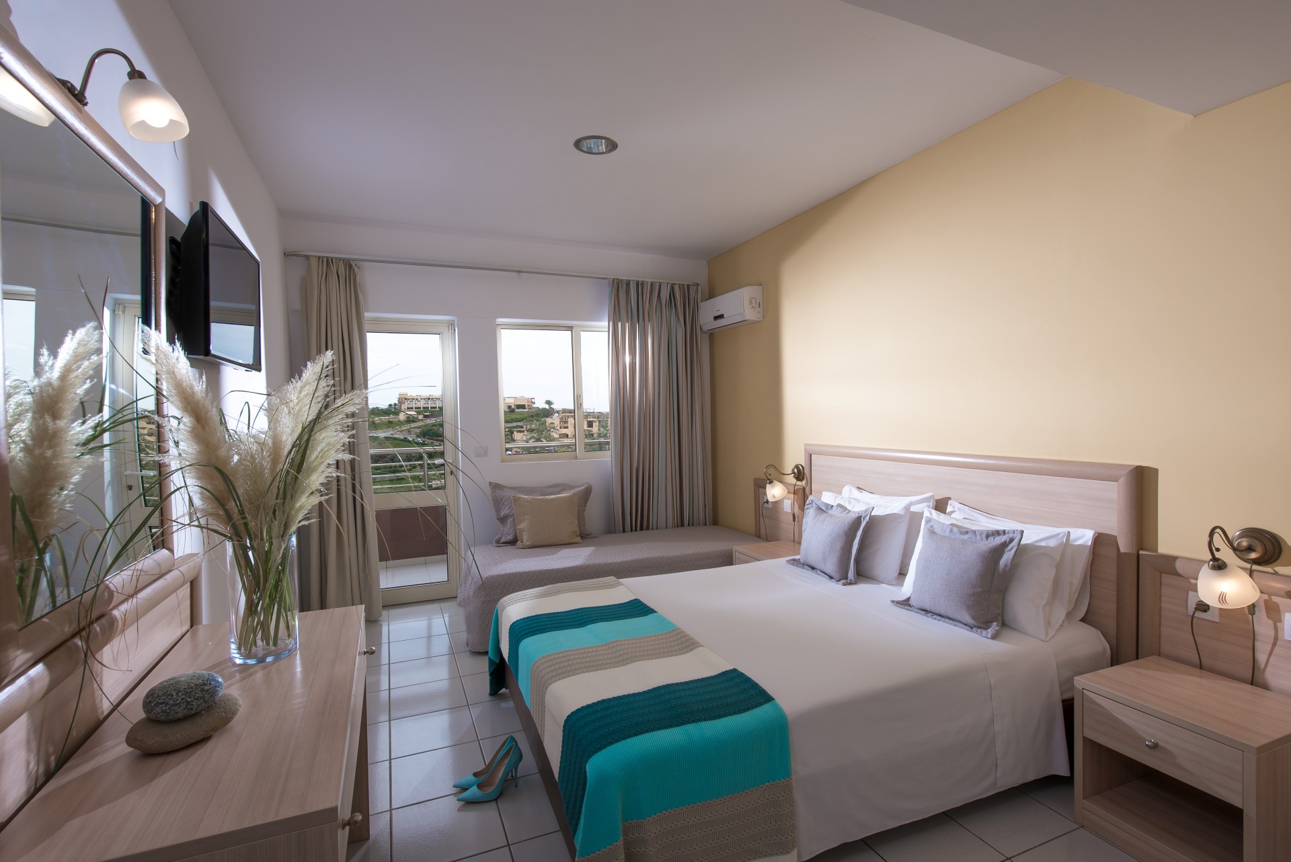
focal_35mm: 17
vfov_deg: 70.5
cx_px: 646
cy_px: 431
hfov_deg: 93.3
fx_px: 610
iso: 200
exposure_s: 1/100
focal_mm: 17
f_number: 9
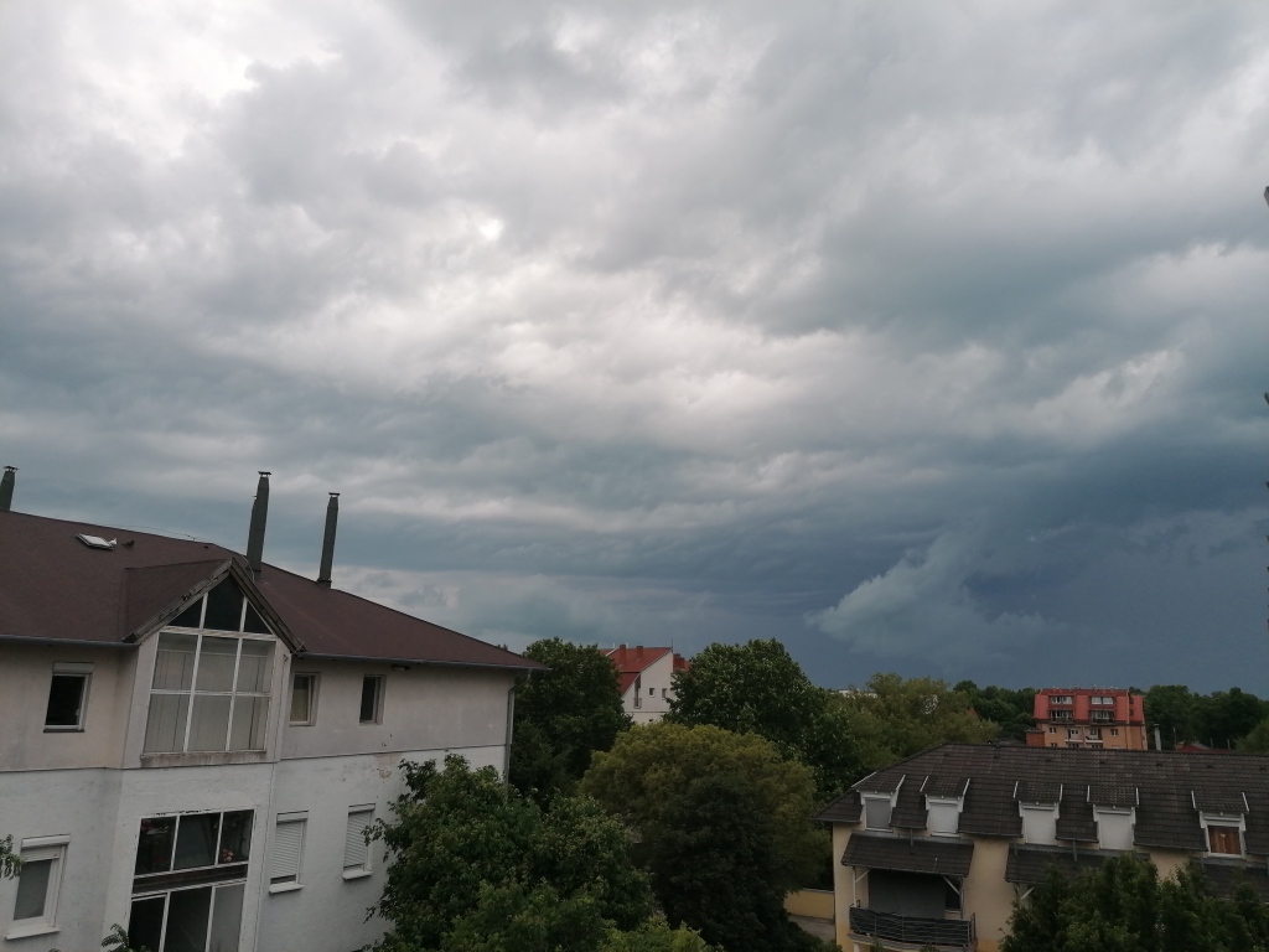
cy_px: 476
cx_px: 634
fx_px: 990
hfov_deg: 65.3
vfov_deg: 51.4
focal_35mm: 27
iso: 50
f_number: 1.8
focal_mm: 4.75
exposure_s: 1/1439
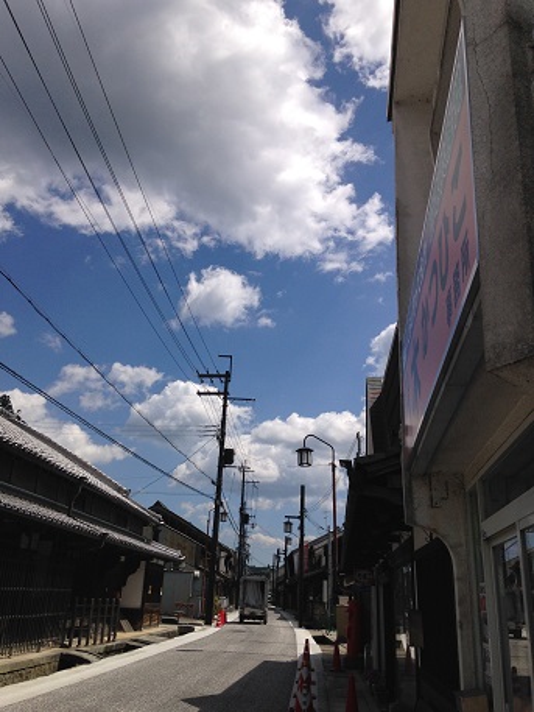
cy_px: 356
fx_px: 678
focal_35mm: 33
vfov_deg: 55.3
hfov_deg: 43.0
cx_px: 267
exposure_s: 1/3623
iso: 50
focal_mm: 4.12
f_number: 2.4
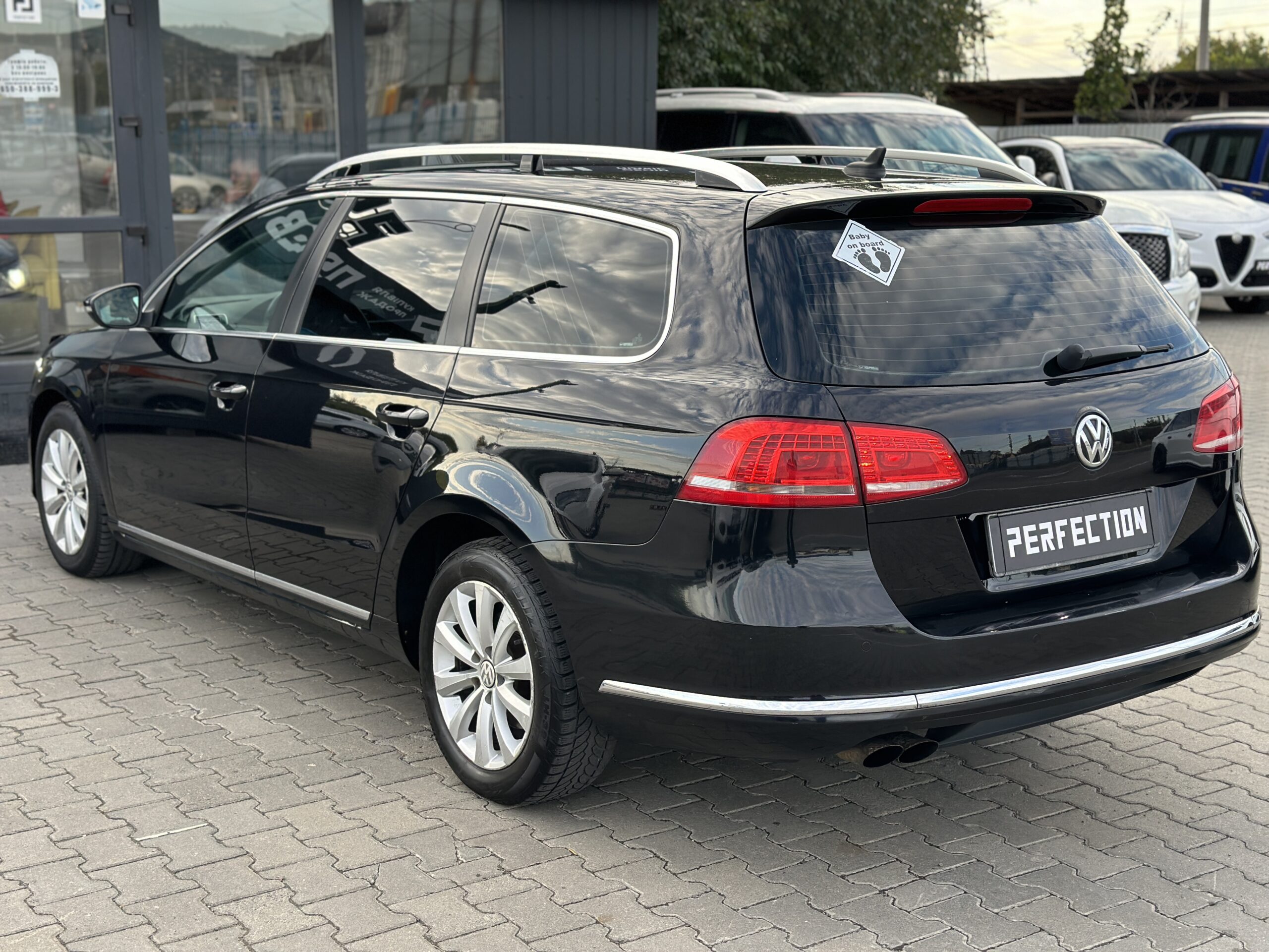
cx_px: 634
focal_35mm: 48
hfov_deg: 39.7
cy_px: 476
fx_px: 1760
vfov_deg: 30.3
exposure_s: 1/511
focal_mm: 6.86
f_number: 1.78
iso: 80
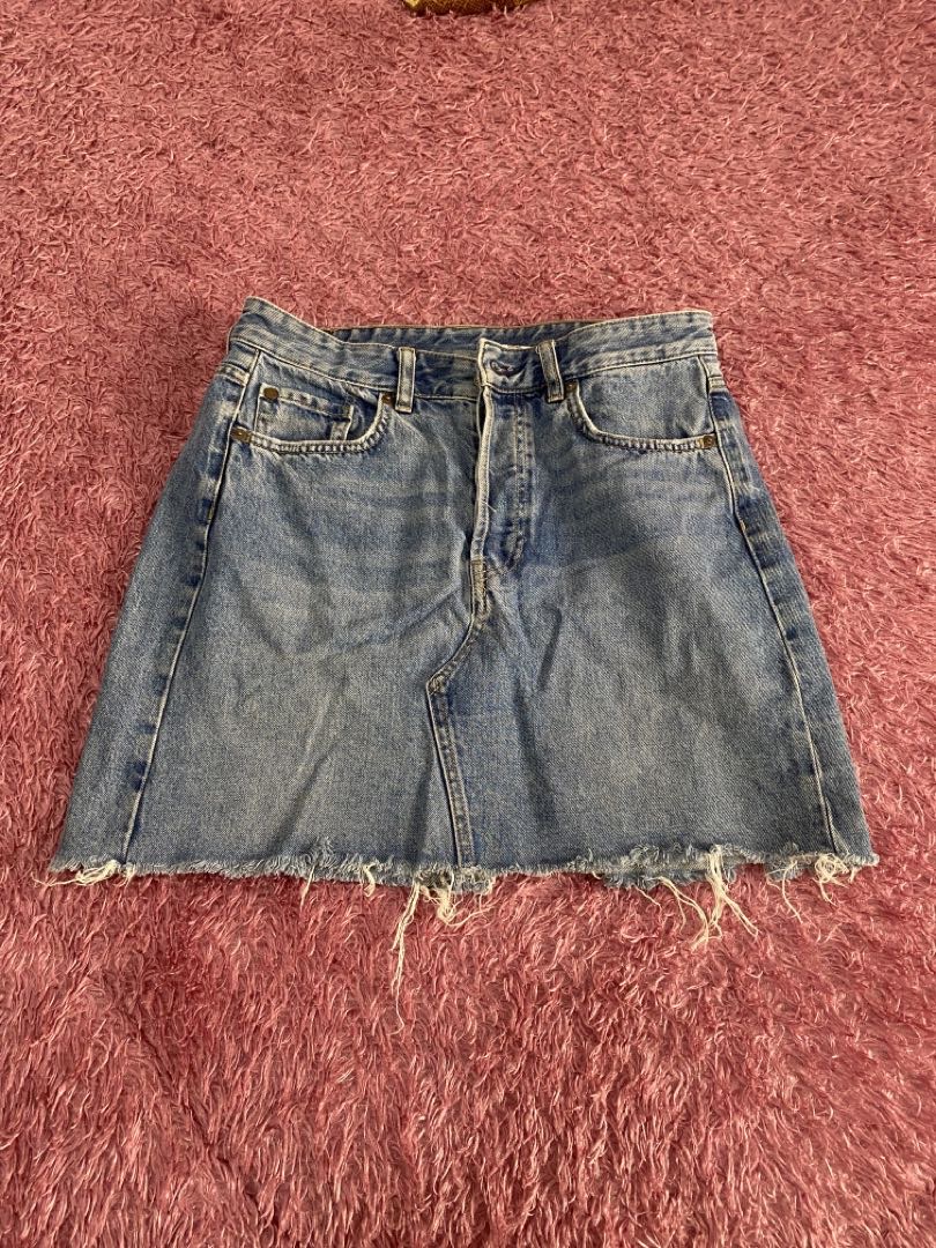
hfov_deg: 53.1
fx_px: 937
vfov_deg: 67.3
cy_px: 624
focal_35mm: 26
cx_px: 468
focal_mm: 4.25
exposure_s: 1/50
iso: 250
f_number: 1.8
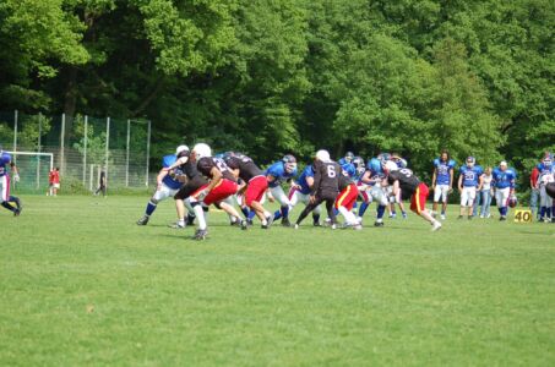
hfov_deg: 15.9
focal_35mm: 129
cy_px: 184
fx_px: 1985
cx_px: 278
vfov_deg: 10.6
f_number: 4
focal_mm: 86
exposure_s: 1/1000
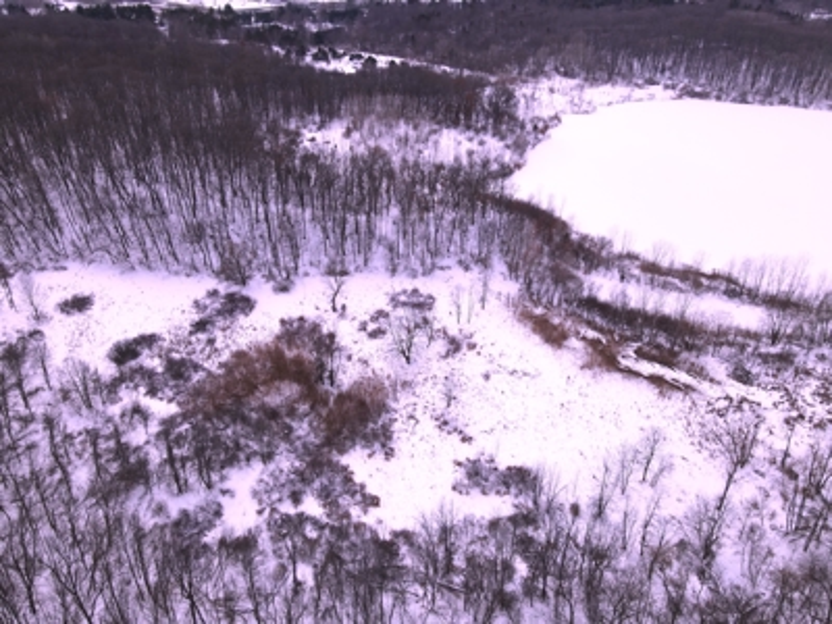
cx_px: 416
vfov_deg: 56.8
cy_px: 312
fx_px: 577
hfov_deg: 71.6
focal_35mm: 24
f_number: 2.8
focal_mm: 4.5
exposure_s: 1/60
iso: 100
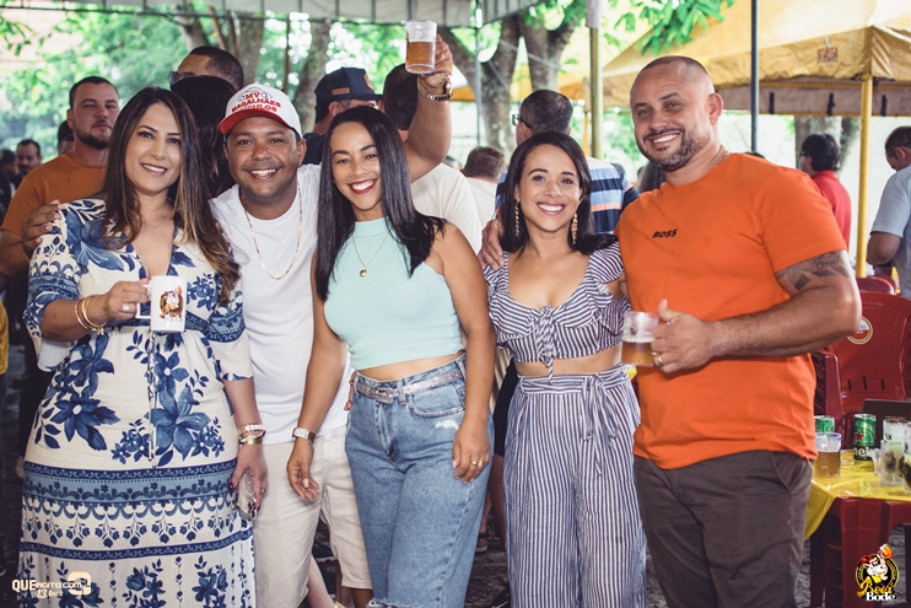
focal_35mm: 52
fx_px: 1329
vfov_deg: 25.8
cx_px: 456
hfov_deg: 37.8
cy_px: 304
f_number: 2.5
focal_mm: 35
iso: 1600
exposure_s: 1/250
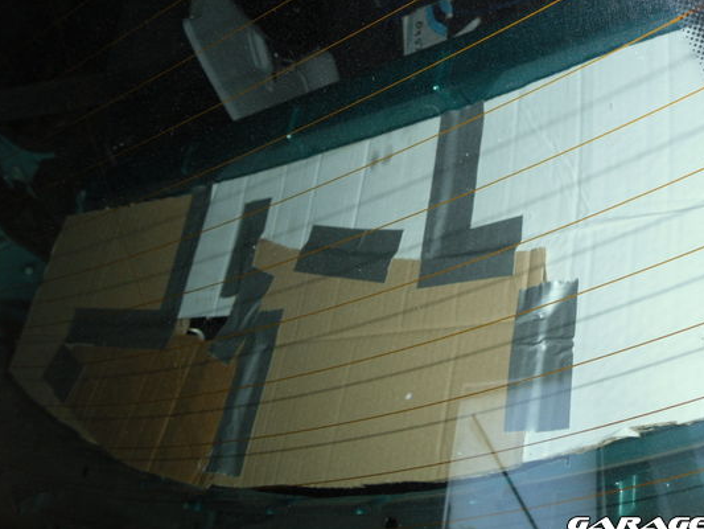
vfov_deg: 34.3
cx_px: 371
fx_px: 854
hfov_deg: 44.8
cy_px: 220
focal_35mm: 42
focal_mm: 6.3
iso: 80
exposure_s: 1/45
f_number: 3.5
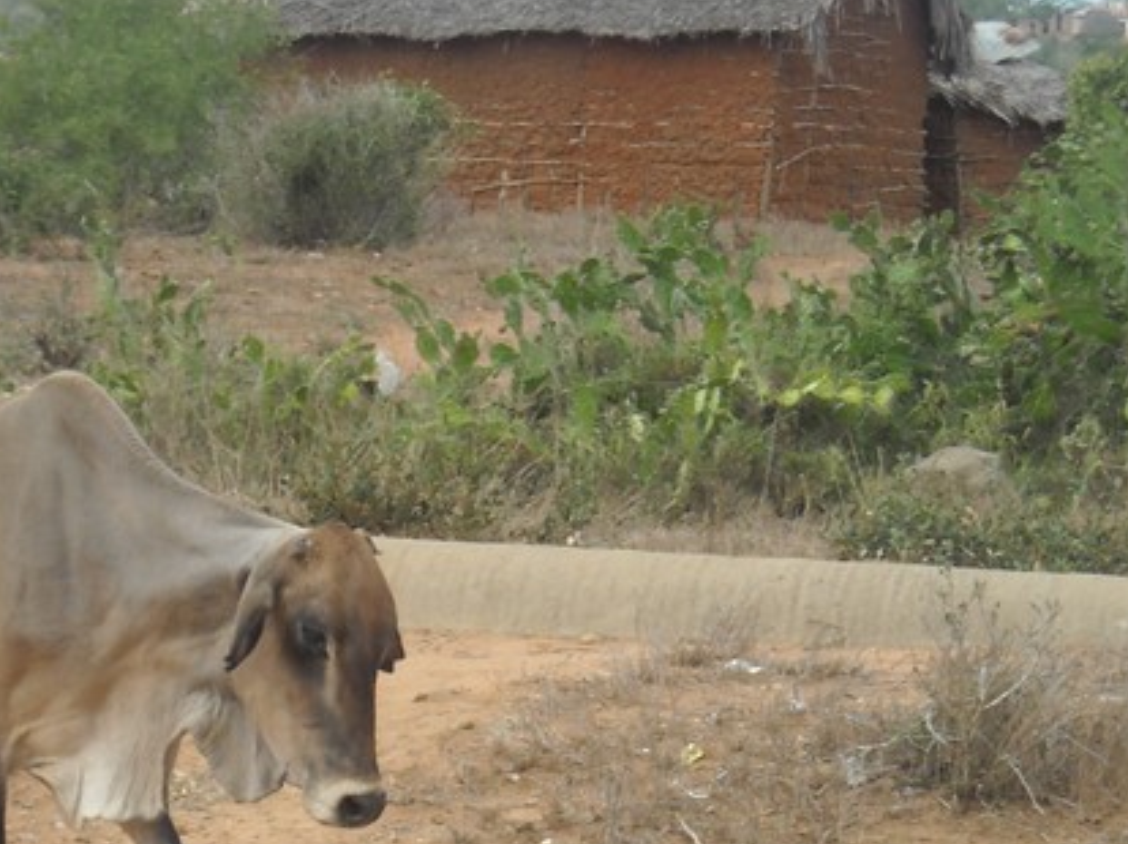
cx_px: 324
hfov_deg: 9.7
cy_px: 702
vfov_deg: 7.3
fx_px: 6611
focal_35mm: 203
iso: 70
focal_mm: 17.1
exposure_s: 1/250
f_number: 4.7
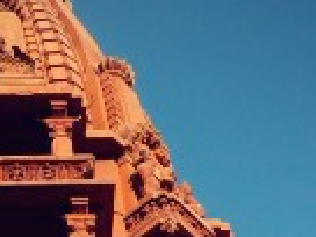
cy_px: 425
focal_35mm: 132
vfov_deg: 10.6
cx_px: -28
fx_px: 1205
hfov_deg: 14.6
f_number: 3.2
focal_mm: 5.3
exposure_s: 1/1250
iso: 125
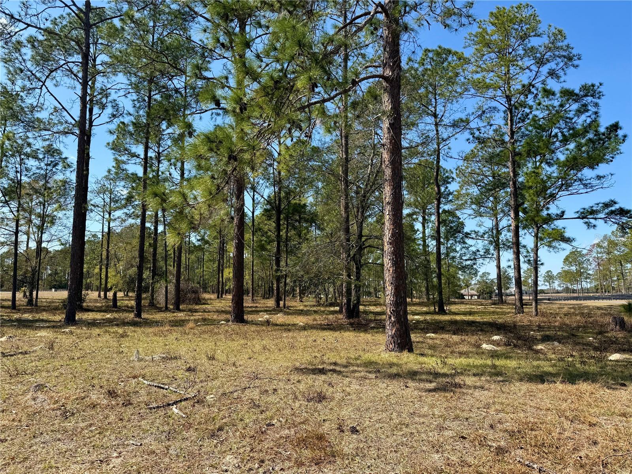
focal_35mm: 24
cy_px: 237
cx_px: 316
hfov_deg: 71.6
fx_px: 438
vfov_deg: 56.8
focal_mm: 6.76
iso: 80
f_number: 1.78
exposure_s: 1/2801
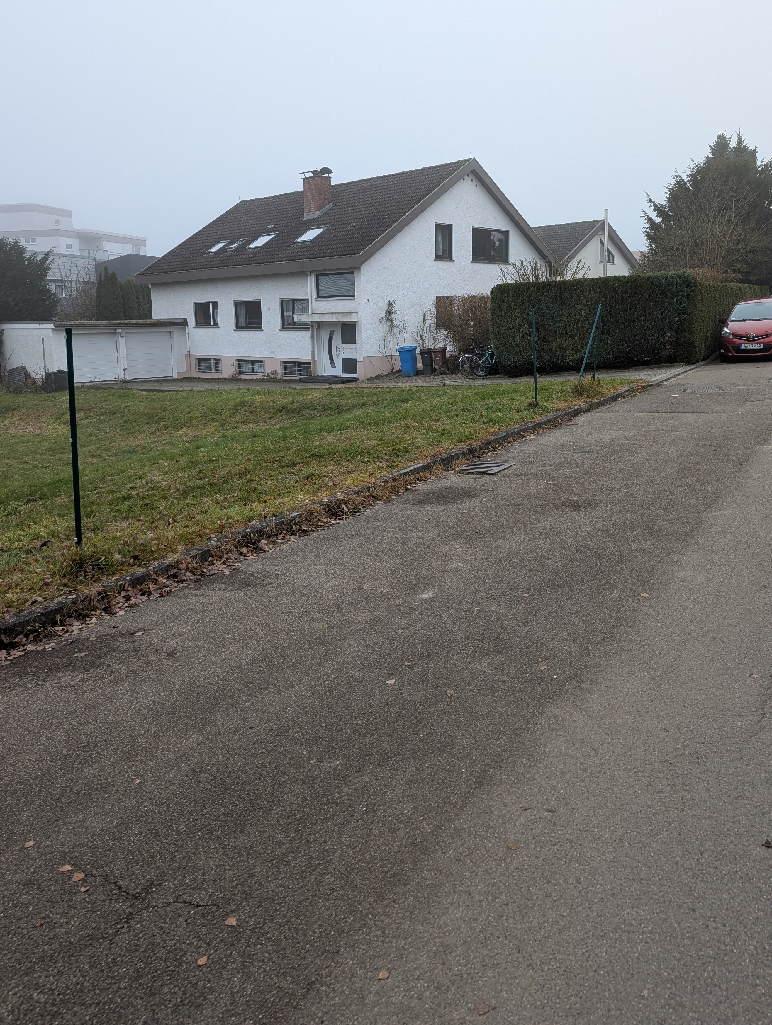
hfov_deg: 49.8
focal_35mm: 28
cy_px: 451
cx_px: 420
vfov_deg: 63.2
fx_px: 831
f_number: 1.68
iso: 22
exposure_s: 1/277
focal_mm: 6.9
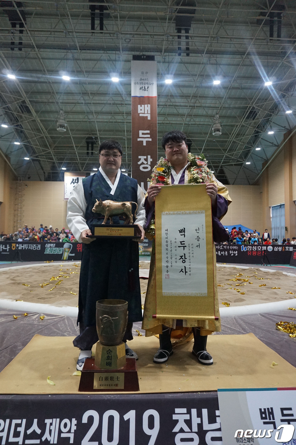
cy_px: 222
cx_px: 148
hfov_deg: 53.1
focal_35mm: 24
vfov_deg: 73.8
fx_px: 296
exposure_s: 1/160
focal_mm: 16
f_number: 4
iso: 1600
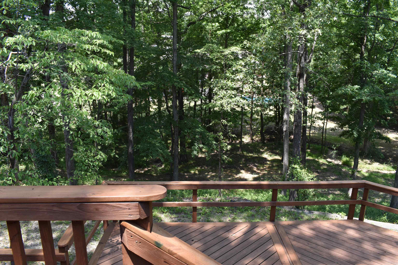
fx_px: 298
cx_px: 199
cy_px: 132
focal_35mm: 27
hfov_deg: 67.4
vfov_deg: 47.9
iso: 400
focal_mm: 18
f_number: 8
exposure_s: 1/250
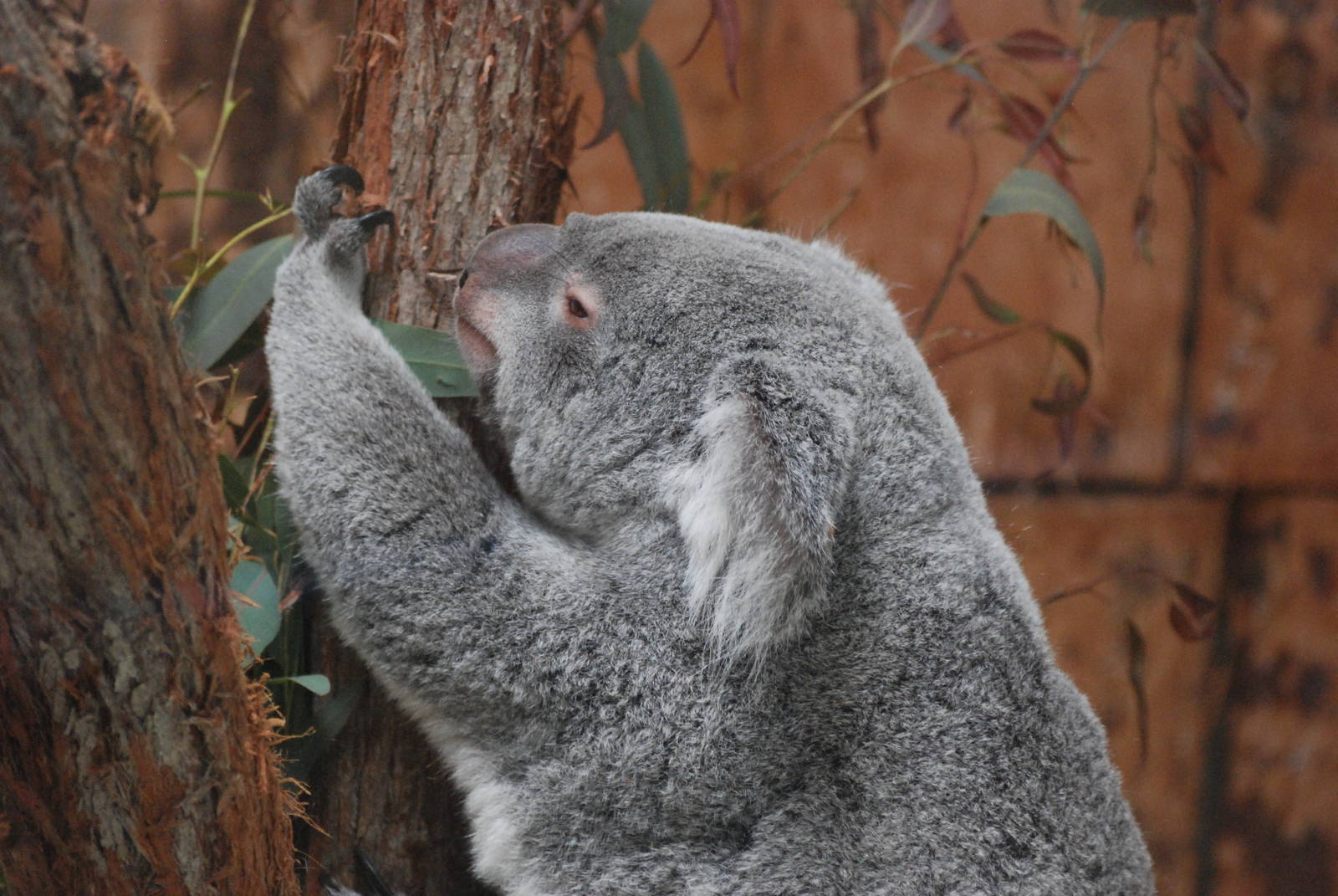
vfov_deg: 5.4
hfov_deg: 8.1
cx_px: 669
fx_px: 9489
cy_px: 448
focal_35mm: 255
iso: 1600
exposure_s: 1/160
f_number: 4.5
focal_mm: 170
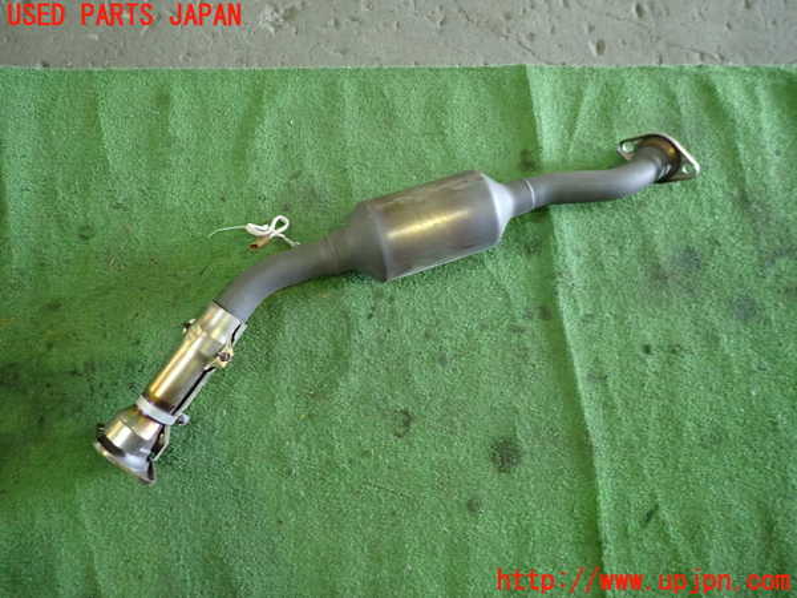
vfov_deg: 54.9
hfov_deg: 69.4
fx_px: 576
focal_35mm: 25
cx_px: 398
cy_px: 299
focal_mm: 4.5
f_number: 2
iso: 400
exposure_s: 1/30
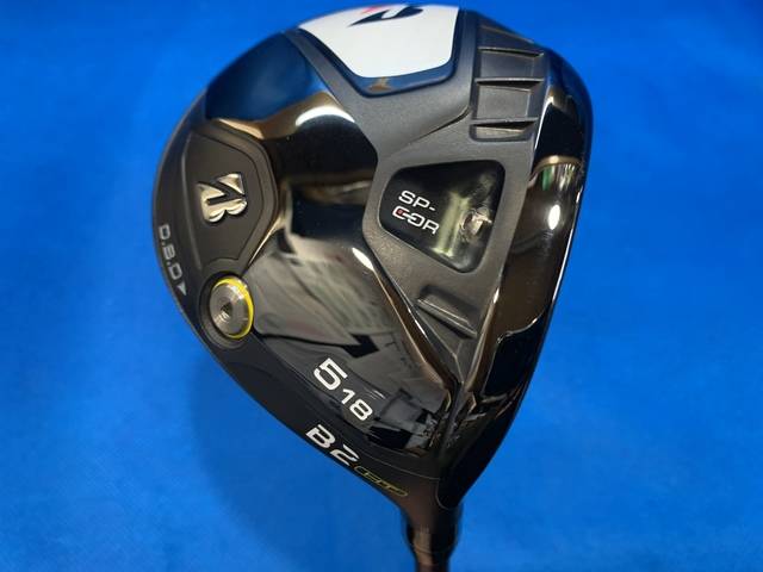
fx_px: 573
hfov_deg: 67.3
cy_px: 286
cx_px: 382
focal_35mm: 26
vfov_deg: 53.1
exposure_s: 1/60
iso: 160
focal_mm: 4.25
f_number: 1.8
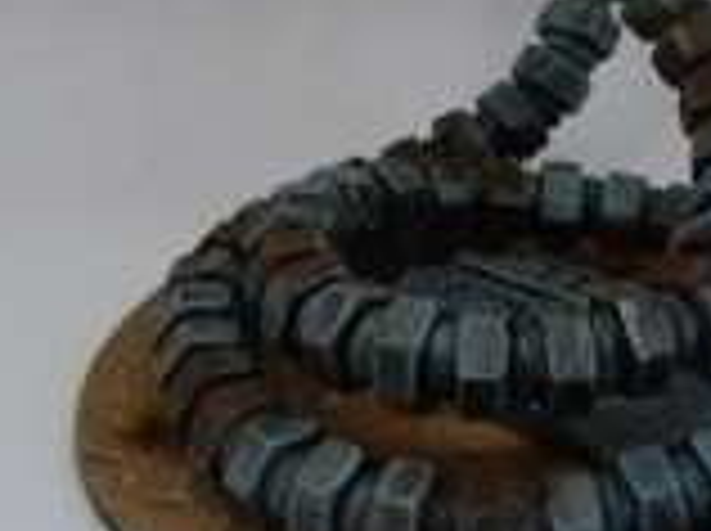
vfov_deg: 14.8
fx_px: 1948
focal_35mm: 95
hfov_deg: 20.5
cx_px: 536
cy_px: -162
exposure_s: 1/400
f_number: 3.1
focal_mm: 5
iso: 400
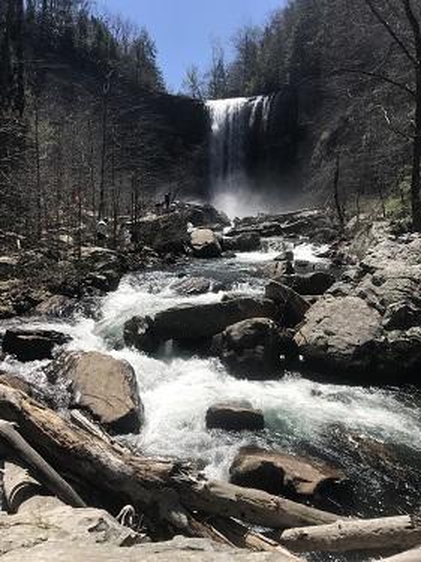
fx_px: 454
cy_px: 281
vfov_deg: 63.5
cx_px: 210
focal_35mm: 28
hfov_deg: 49.7
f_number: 1.8
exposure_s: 1/2907
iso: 20
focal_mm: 3.99
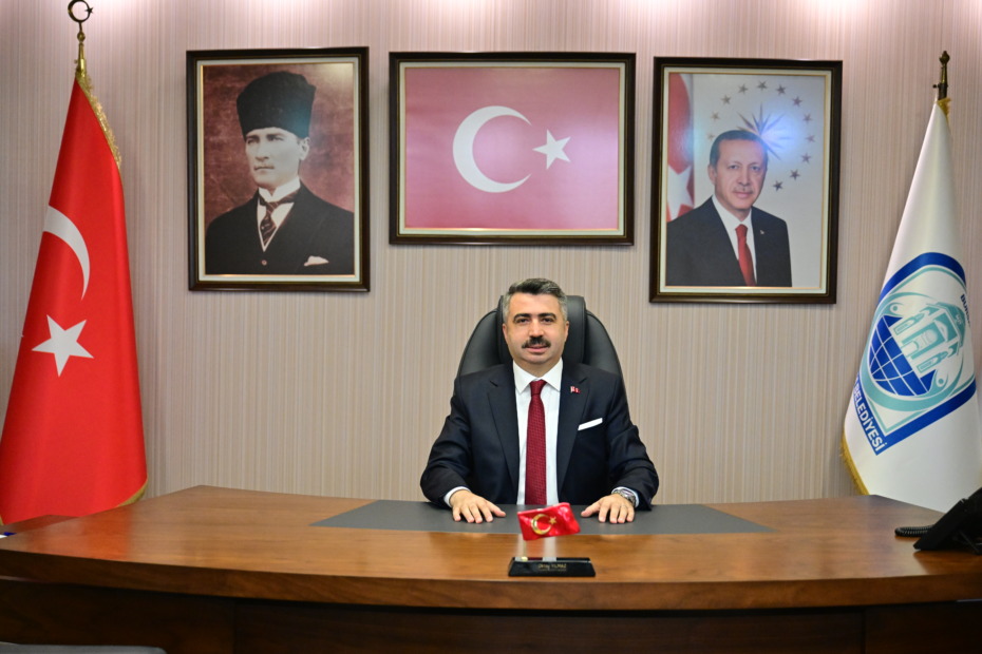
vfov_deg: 22.6
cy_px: 327
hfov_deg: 33.4
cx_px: 491
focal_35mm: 60
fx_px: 1637
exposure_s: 1/500
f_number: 3.2
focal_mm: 60
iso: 4000
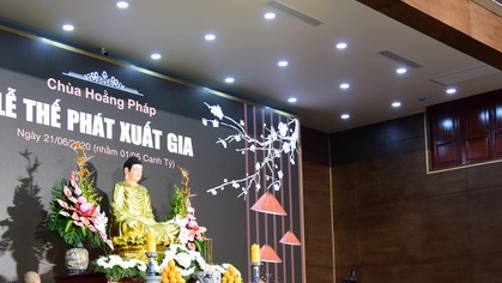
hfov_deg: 32.3
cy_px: 227
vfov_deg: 18.4
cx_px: 204
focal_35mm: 65
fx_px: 865
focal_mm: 40
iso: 800
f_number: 4.5
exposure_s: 1/80
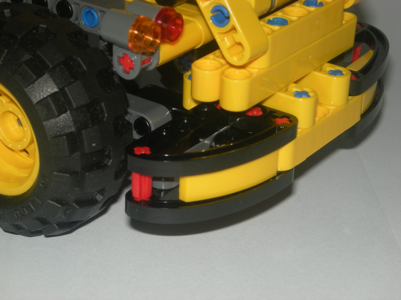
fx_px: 1216
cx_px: 200
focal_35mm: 105
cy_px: 150
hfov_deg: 18.7
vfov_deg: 14.1
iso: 64
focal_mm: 17.1
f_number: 9.4
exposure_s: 1/60
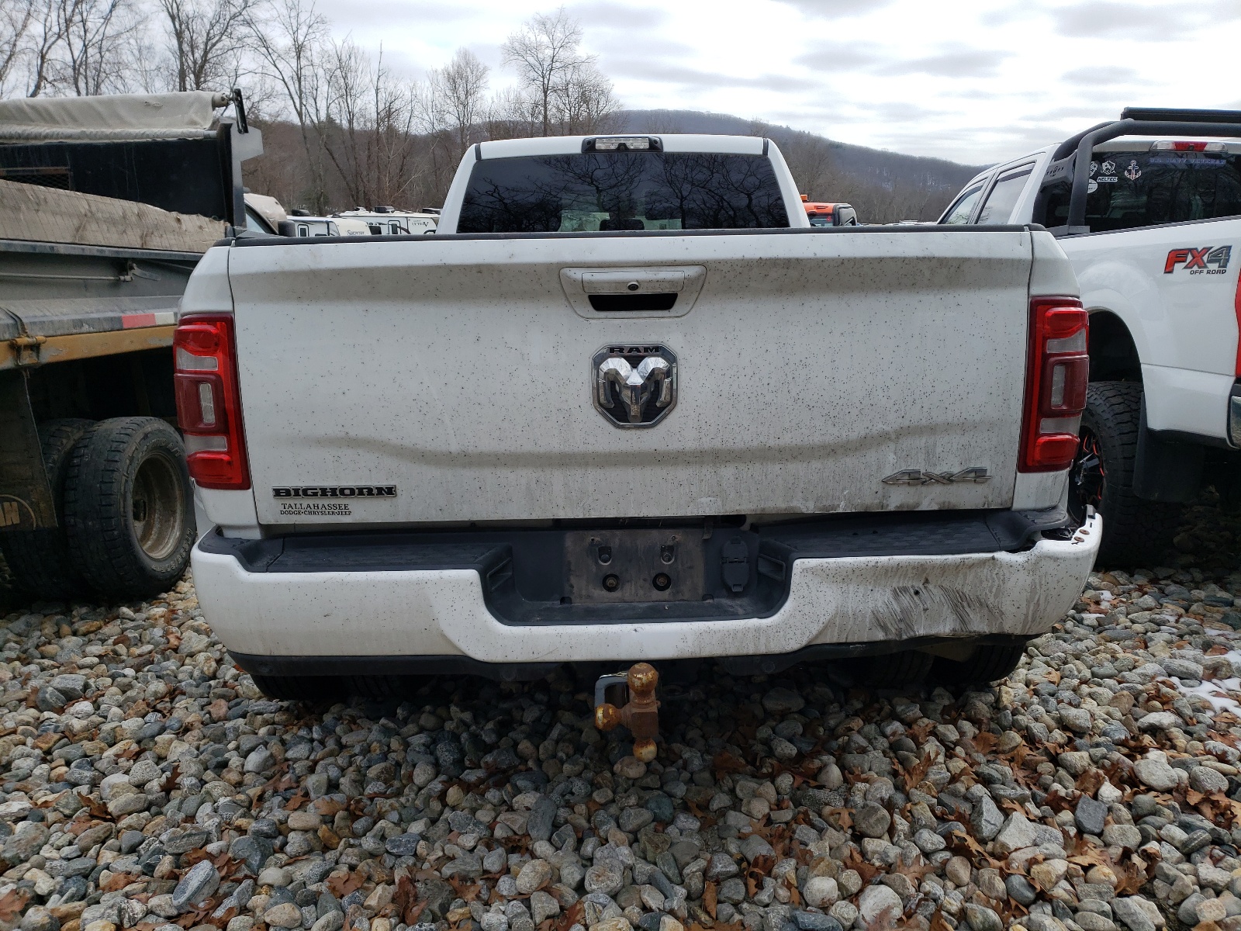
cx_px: 620
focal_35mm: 26
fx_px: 932
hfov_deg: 67.3
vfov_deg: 53.1
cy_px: 466
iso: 50
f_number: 1.5
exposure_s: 1/2000
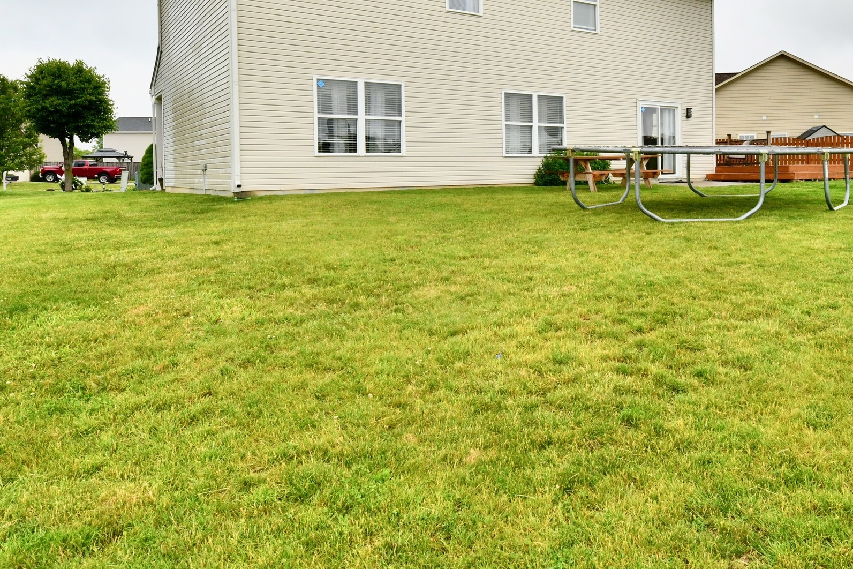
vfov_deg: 47.2
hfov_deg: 65.0
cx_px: 593
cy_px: 190
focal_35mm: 27
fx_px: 640
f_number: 11
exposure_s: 1/500
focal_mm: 14
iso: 640
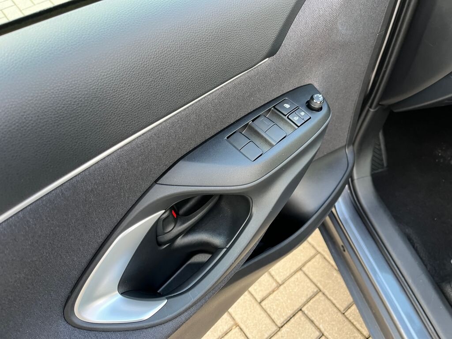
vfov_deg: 53.1
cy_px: 170
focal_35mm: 26
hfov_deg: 67.3
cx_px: 226
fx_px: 339
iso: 125
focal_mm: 5.1
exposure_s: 1/85
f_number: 1.6
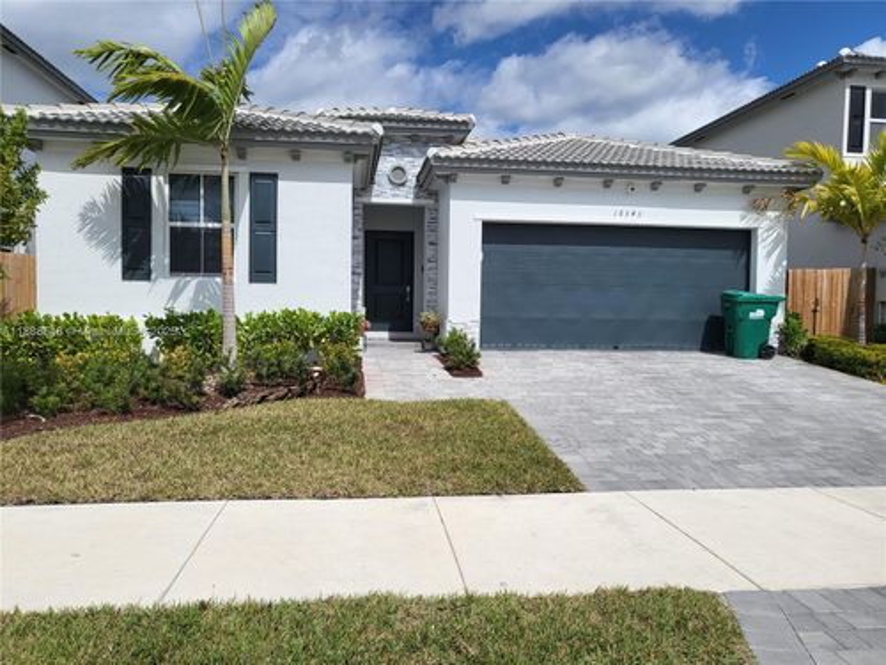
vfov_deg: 53.1
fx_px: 665
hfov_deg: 67.3
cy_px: 332
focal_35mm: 26
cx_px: 443
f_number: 1.8
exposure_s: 1/7503
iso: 50
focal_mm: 4.25
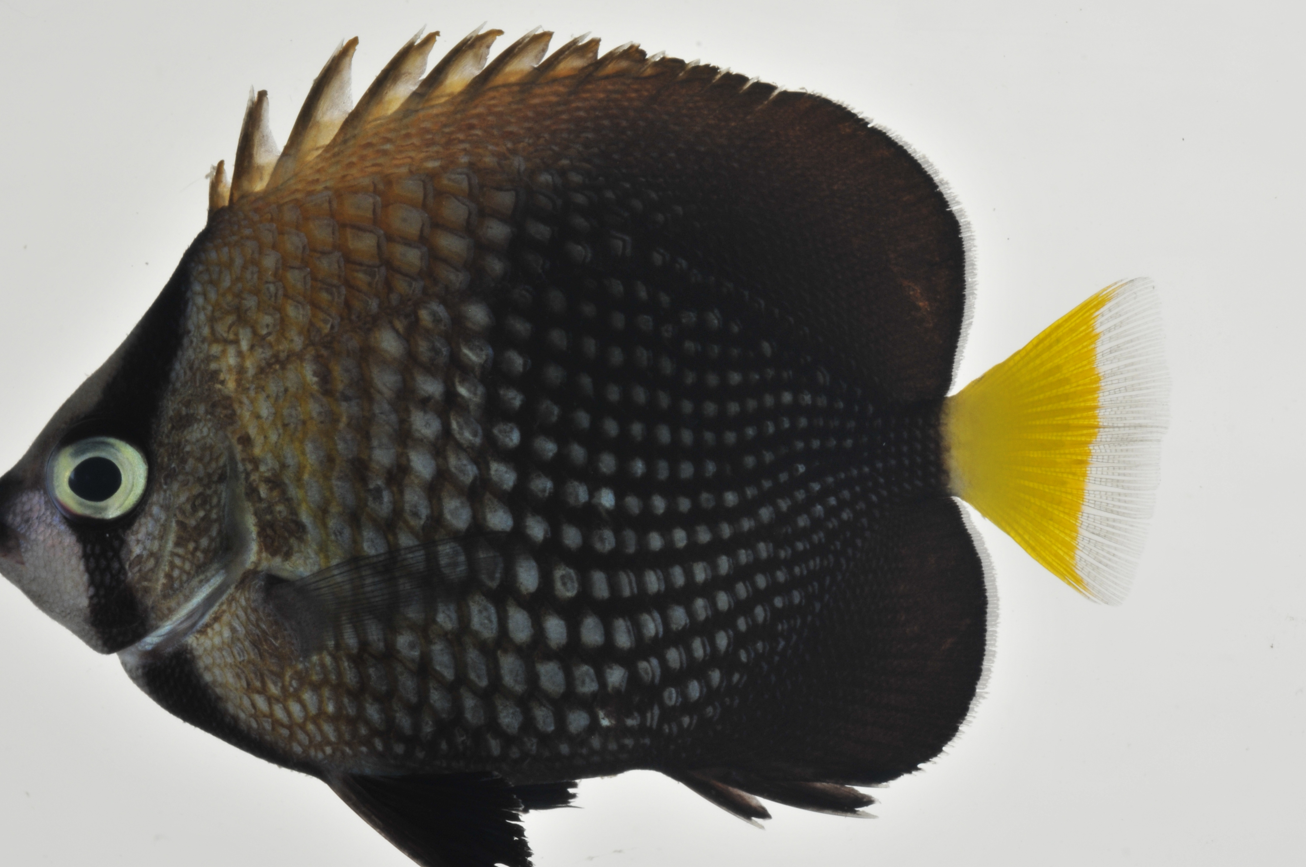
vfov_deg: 7.4
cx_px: 580
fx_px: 6688
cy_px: 428
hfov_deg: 11.2
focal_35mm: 185
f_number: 25
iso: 200
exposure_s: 1/60
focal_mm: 105
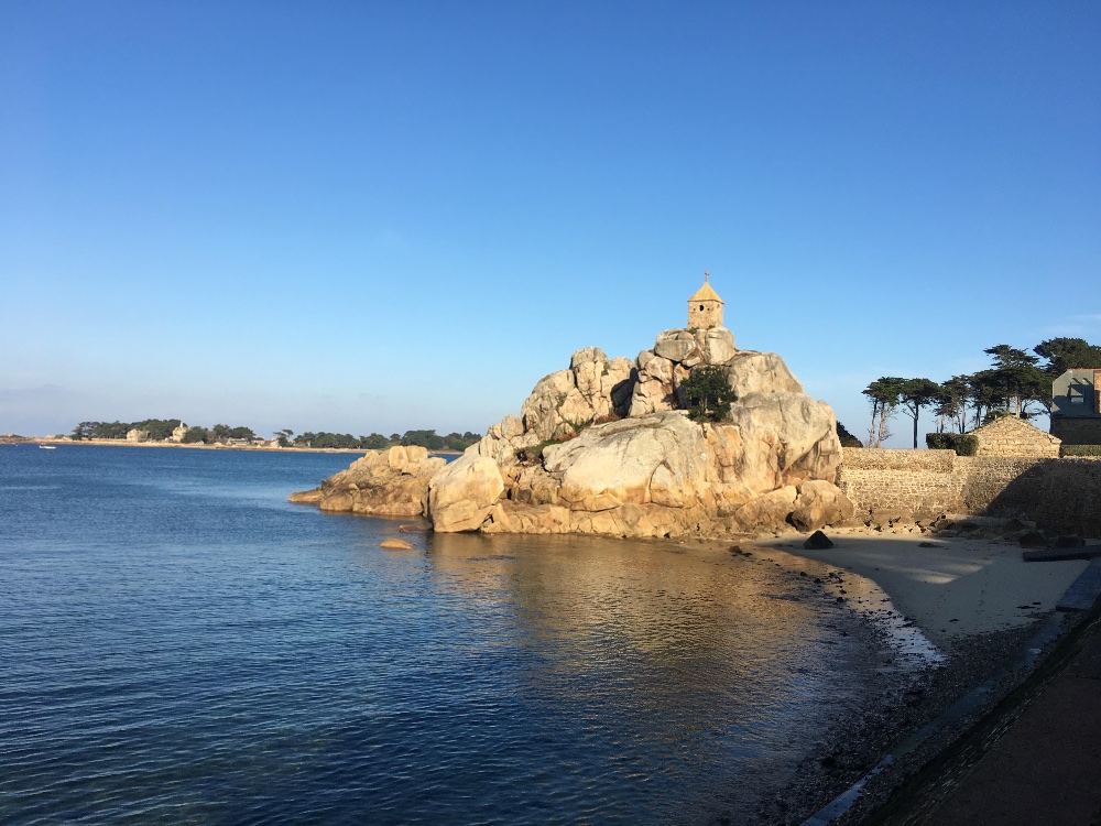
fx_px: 922
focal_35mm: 29
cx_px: 550
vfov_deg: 48.2
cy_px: 413
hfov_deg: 61.7
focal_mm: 4.15
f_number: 2.2
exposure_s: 1/1508
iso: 25
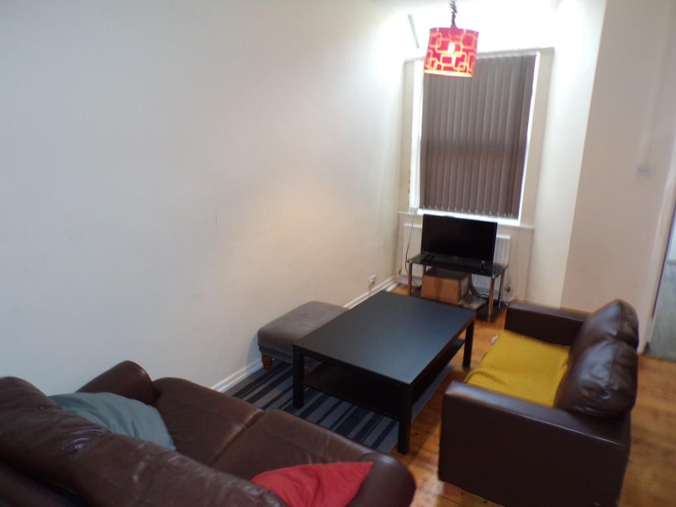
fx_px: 469
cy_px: 254
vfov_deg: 56.8
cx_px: 338
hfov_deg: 71.6
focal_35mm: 24
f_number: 3
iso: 200
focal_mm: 4.3
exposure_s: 1/34
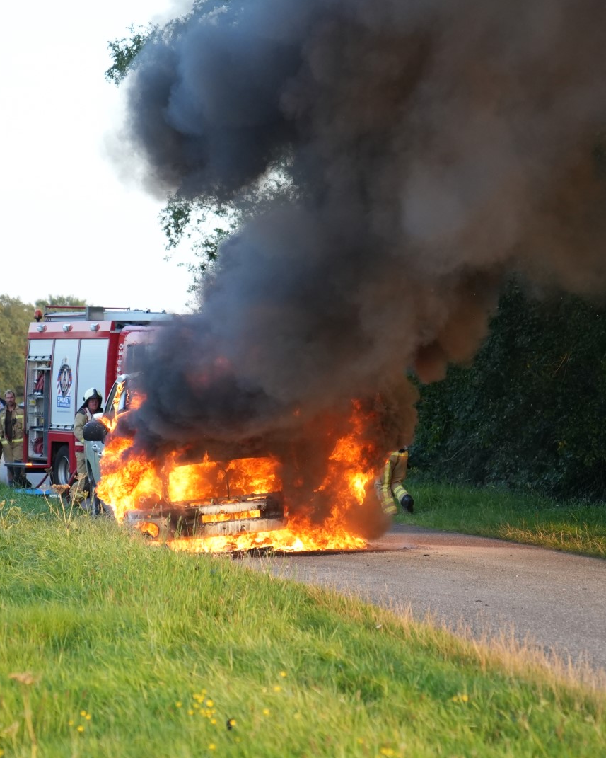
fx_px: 3340
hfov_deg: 10.4
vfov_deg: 12.9
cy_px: 379
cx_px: 245
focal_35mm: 149
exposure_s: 1/1250
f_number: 2.8
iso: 1000
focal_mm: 70
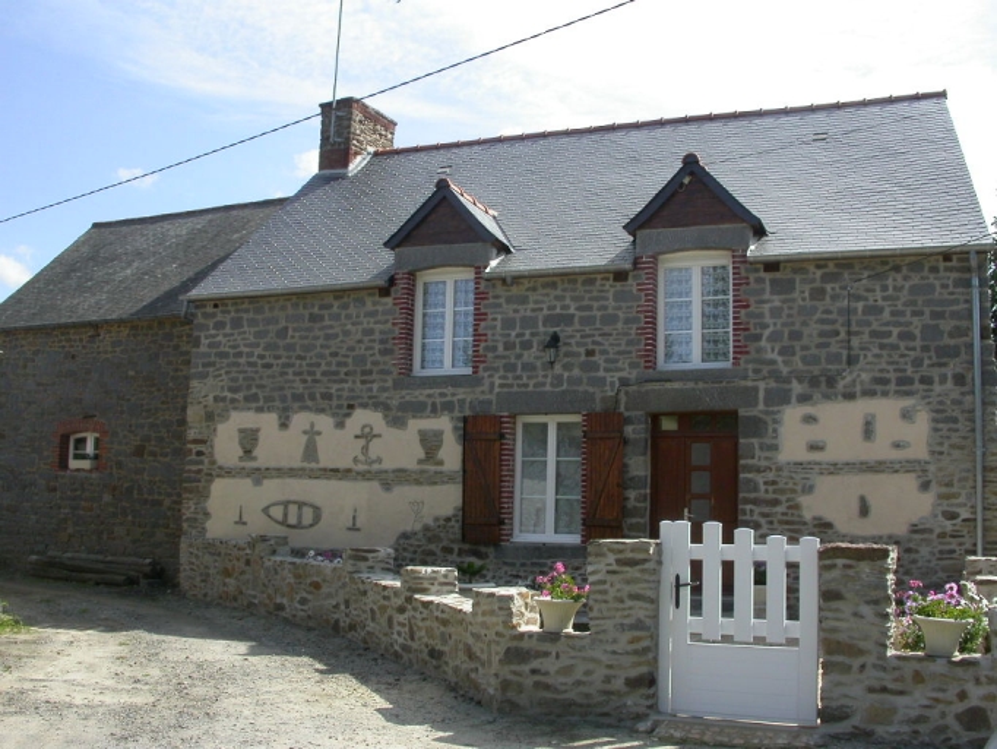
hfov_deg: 49.0
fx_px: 1095
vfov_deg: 37.7
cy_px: 374
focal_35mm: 38
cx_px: 498
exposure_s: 1/236
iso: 100
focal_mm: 7.85
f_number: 7.5
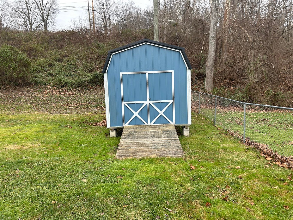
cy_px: 110
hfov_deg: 67.3
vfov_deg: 53.1
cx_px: 146
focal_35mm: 26
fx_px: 220
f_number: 1.5
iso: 50
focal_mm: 5.7
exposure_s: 1/471
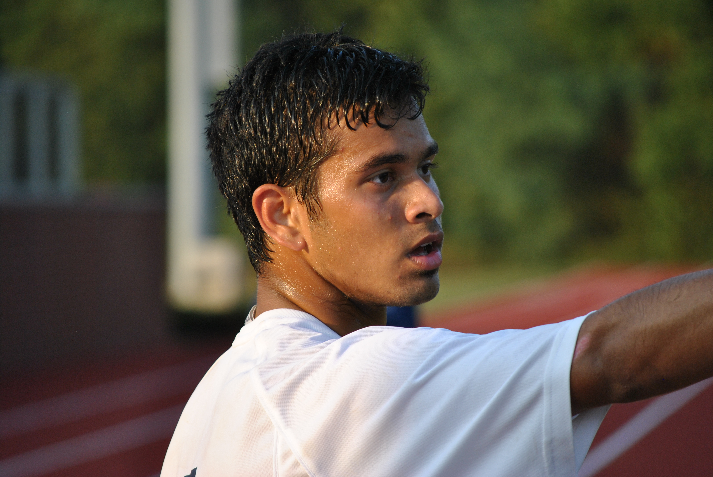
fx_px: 5205
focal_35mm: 262
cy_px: 238
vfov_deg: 5.3
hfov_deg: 7.8
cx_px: 356
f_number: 5.3
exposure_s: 1/500
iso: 280
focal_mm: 175
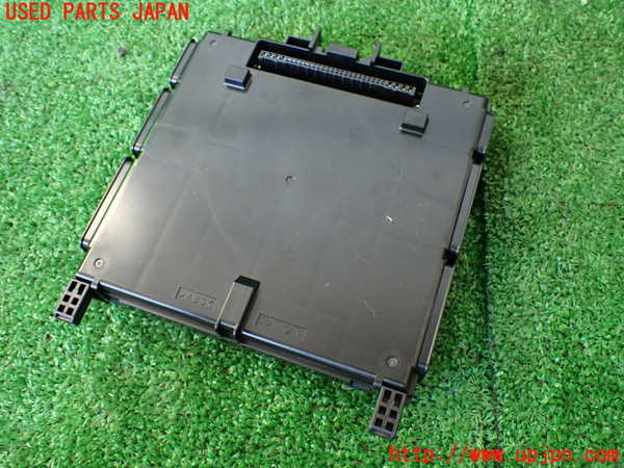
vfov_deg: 46.8
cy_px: 234
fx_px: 541
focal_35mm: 30
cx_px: 312
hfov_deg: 60.0
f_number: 2.3
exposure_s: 1/125
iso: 800
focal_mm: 5.4
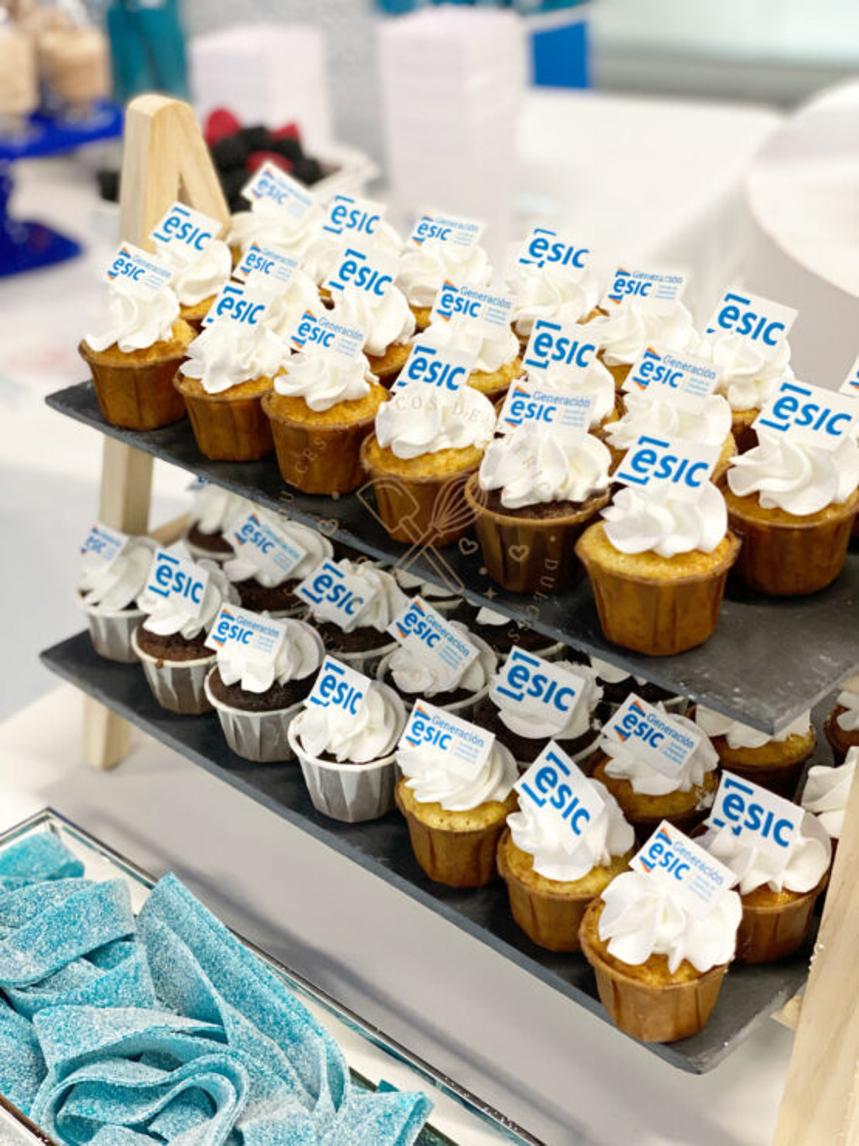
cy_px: 573
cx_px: 430
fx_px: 1721
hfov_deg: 28.0
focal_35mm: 52
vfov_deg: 36.8
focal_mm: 6
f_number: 2
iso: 200
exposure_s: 1/100
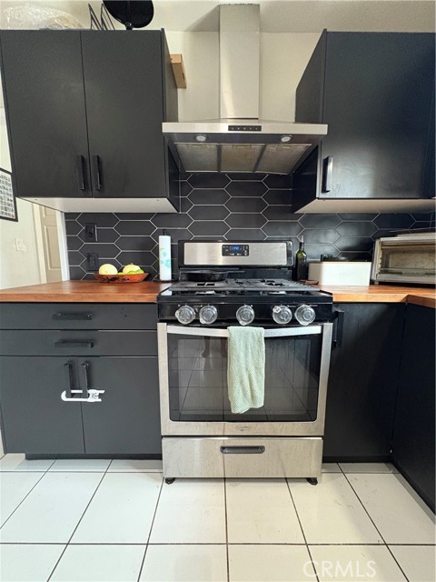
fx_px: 235
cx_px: 218
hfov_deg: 85.7
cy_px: 291
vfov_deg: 102.1
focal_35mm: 14
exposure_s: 1/60
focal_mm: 2.22
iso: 800
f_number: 2.2
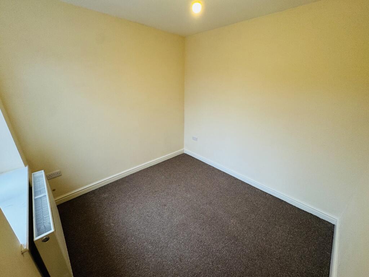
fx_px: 149
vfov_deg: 85.7
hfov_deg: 102.1
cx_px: 184
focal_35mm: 14
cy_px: 138
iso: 100
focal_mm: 2.22
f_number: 2.2
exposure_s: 1/100
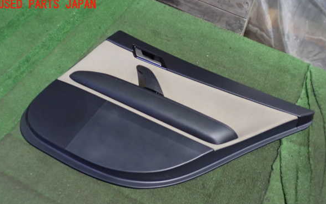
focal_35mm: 39
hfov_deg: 50.4
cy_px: 123
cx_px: 162
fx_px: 347
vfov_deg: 32.7
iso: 800
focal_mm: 6.37
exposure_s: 1/20
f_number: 2.5
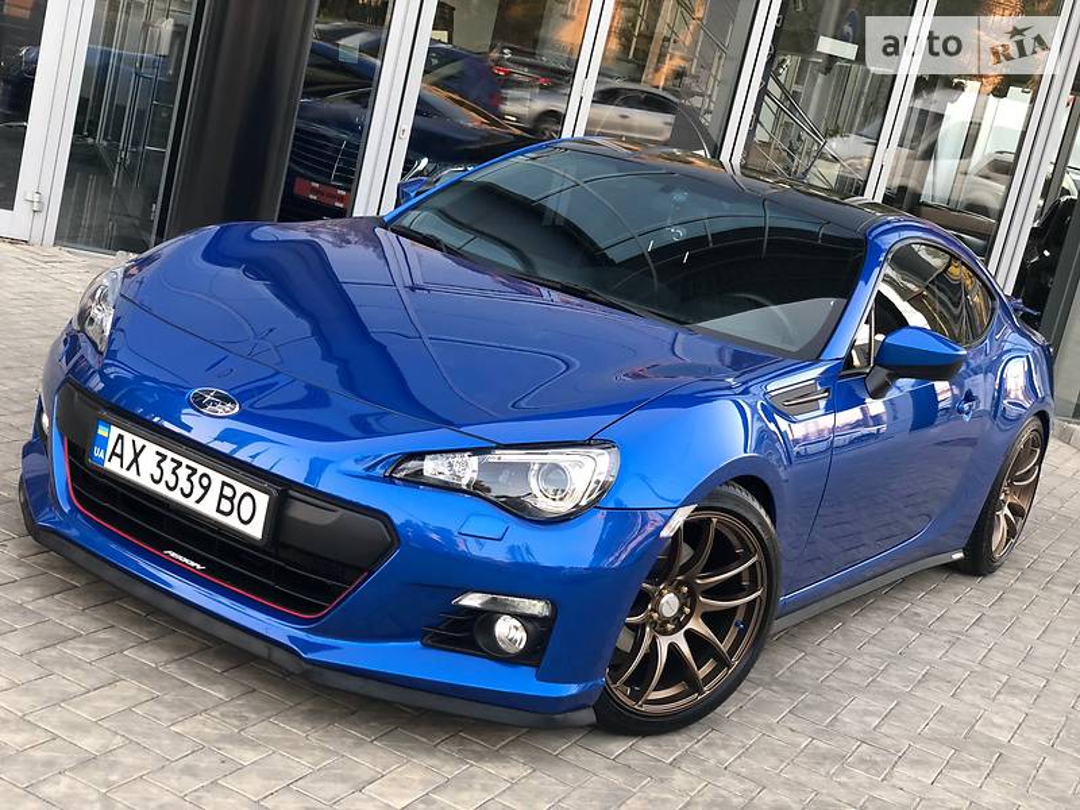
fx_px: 1622
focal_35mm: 52
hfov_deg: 36.8
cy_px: 405
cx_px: 540
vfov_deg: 28.0
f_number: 2.4
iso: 50
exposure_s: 1/50
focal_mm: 6
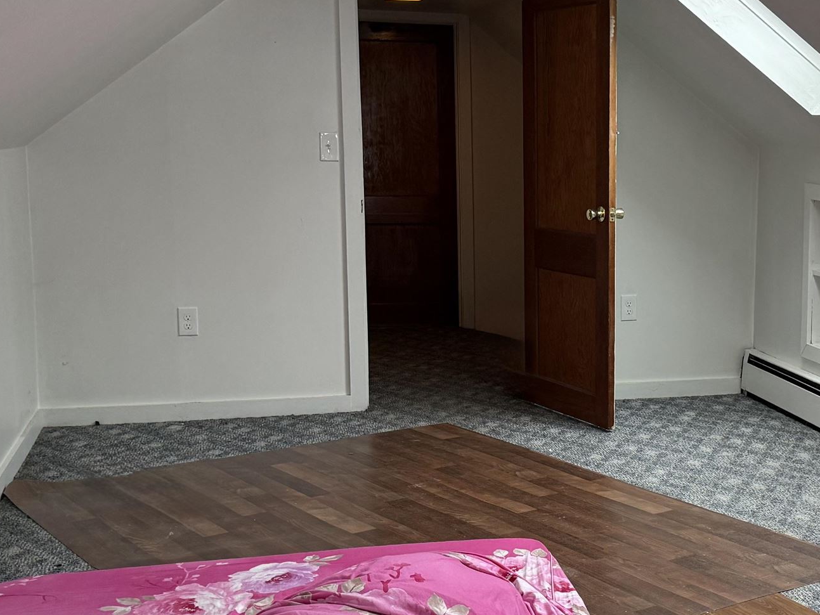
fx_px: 1350
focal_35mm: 57
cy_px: 351
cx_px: 611
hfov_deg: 33.1
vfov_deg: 25.6
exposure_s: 1/84
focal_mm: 6.76
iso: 200
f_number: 1.78
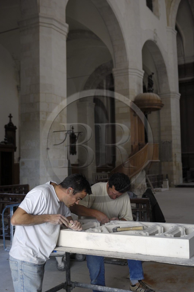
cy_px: 146
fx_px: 341
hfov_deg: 31.8
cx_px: 97
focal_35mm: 42
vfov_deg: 46.5
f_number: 2.8
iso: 100
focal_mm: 28
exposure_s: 1/20
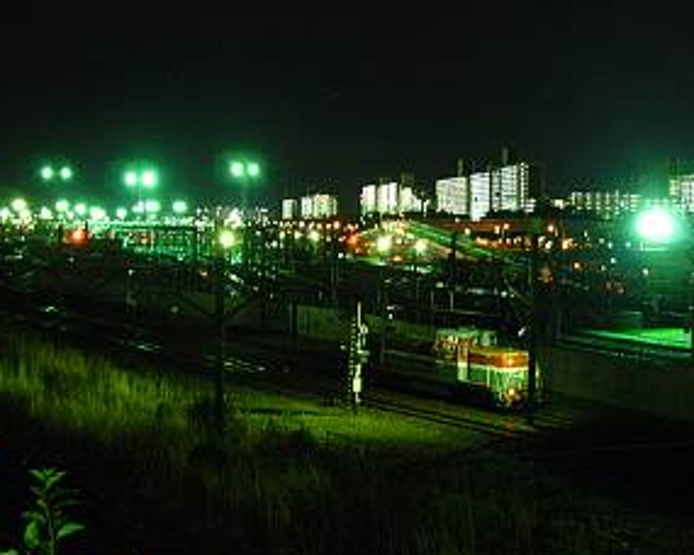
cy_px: 212
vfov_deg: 29.0
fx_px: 1068
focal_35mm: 52
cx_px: 377
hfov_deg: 36.0
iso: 282
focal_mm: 6.3
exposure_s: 1/1.4
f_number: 2.9
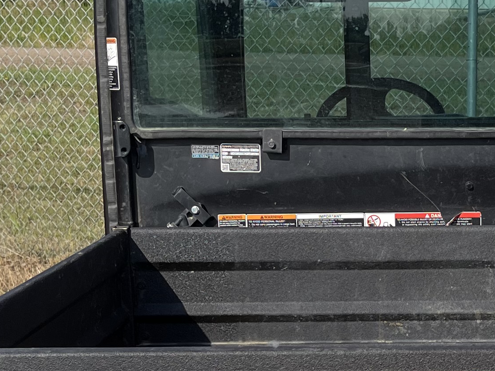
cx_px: 479
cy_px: 340
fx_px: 1344
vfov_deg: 15.5
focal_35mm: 94
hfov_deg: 20.3
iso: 50
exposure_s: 1/2571
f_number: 1.6
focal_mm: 5.1
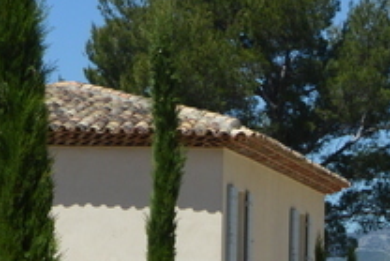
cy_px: 362
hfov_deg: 10.5
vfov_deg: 7.2
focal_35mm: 190
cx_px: 529
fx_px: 2060
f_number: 9
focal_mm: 22
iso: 100
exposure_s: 1/320
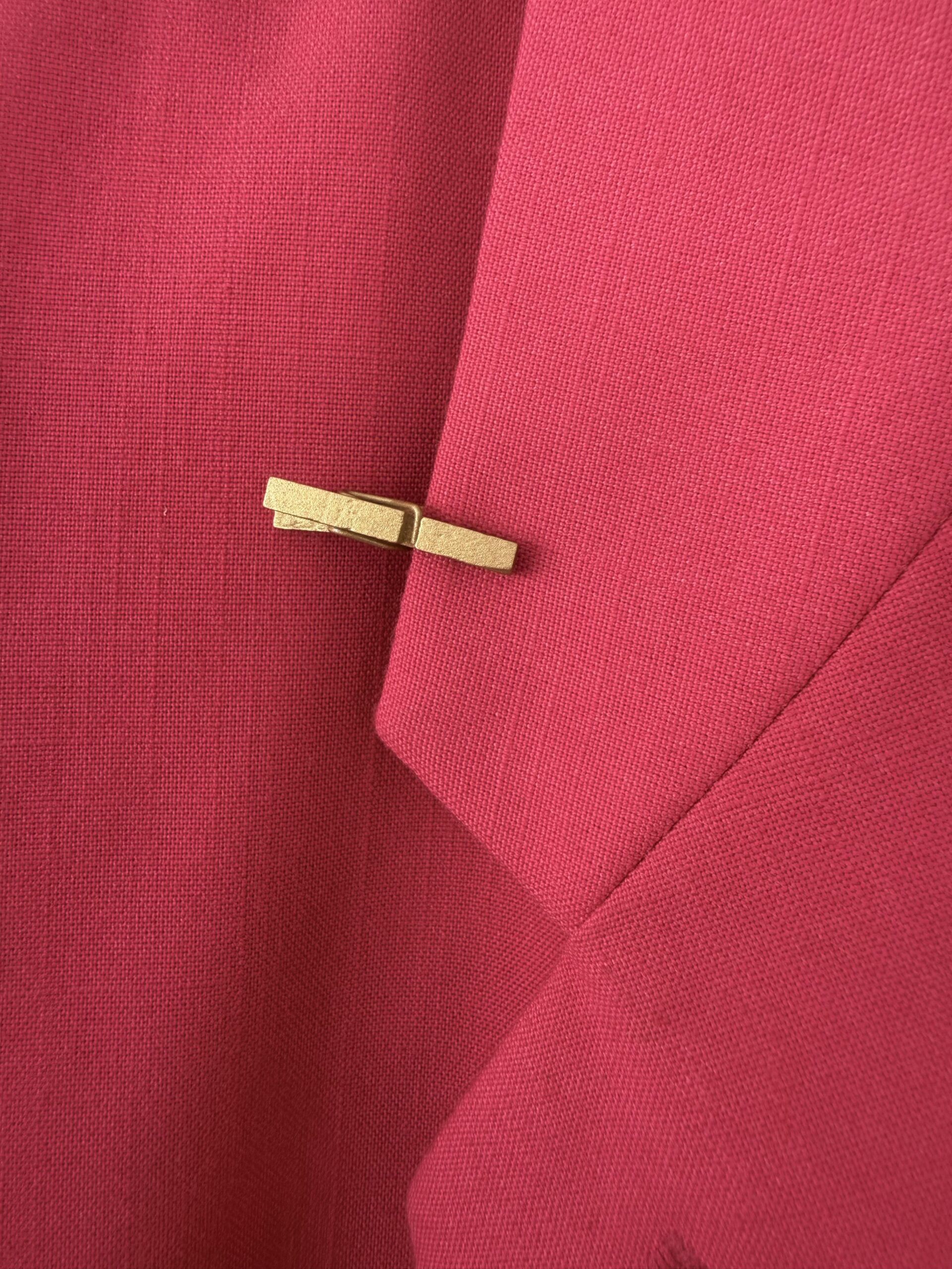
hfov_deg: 56.8
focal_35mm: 24
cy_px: 634
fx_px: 880
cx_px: 476
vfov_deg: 71.6
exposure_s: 1/121
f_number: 2.2
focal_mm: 2.22
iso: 100
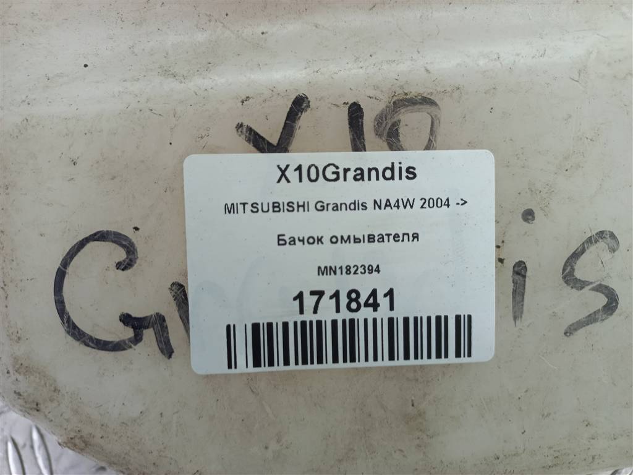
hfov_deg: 69.4
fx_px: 457
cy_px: 238
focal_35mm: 25
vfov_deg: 54.9
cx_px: 316
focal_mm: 4.6
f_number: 1.8
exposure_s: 1/50
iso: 80
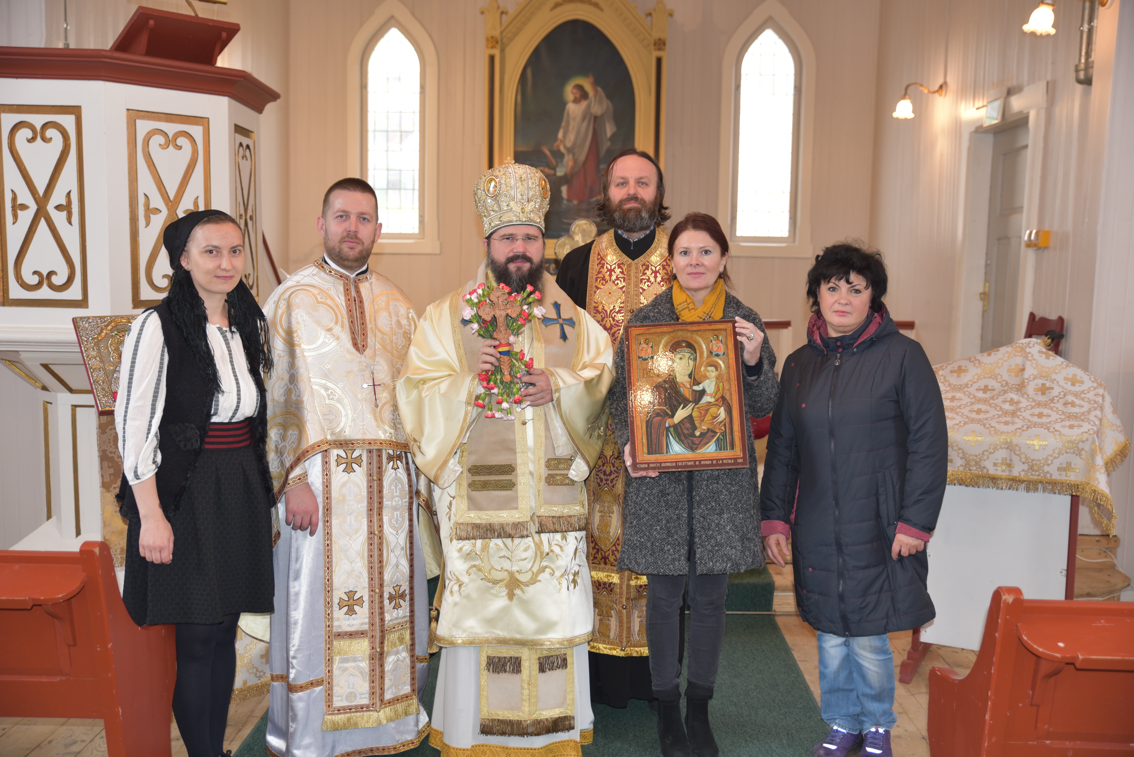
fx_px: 1103
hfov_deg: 54.4
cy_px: 378
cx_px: 567
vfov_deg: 37.9
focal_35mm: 35
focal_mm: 35
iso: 400
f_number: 2.8
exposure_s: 1/40
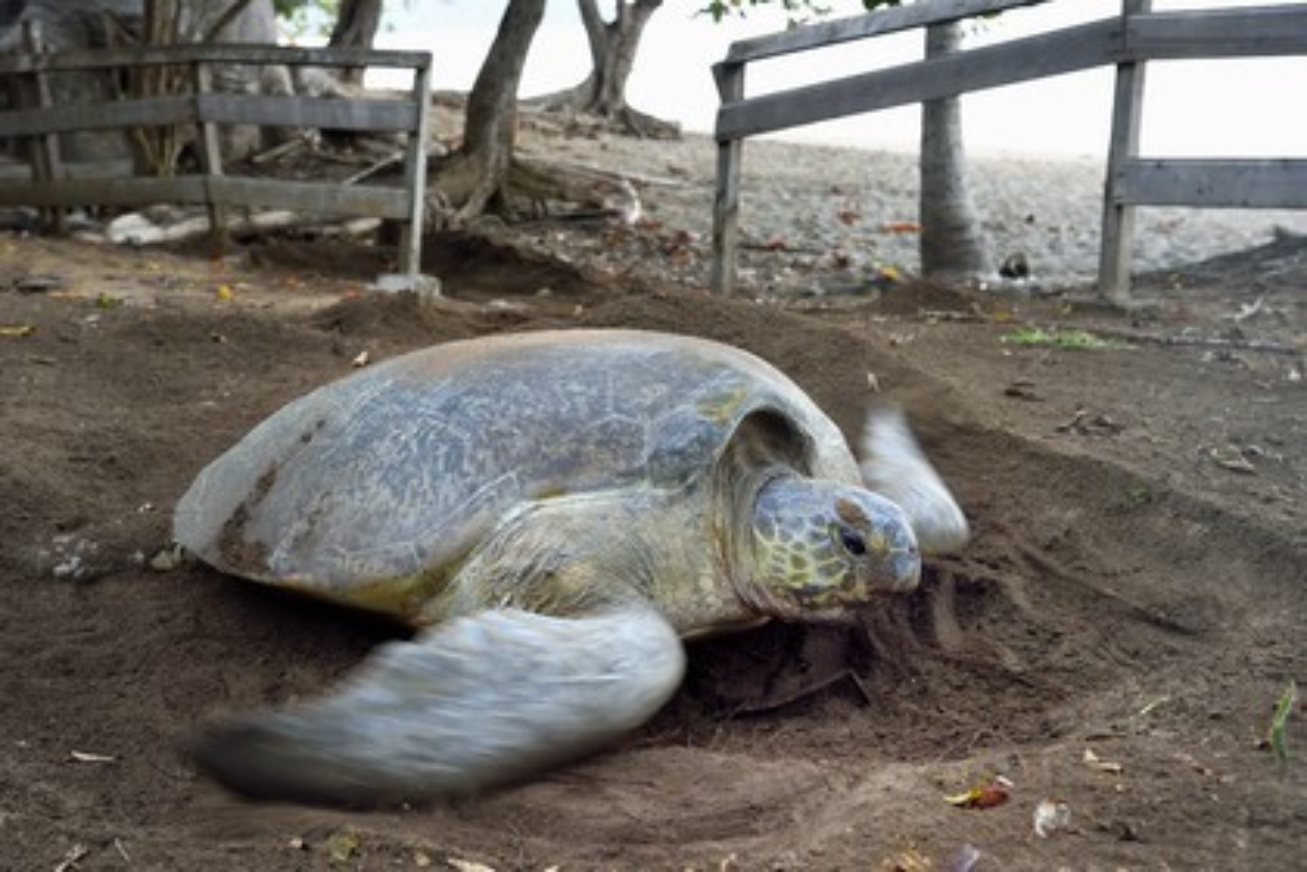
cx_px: 654
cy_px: 436
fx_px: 1634
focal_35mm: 45
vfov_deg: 29.9
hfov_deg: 43.6
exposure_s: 1/50
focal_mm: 45
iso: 1600
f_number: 5.6
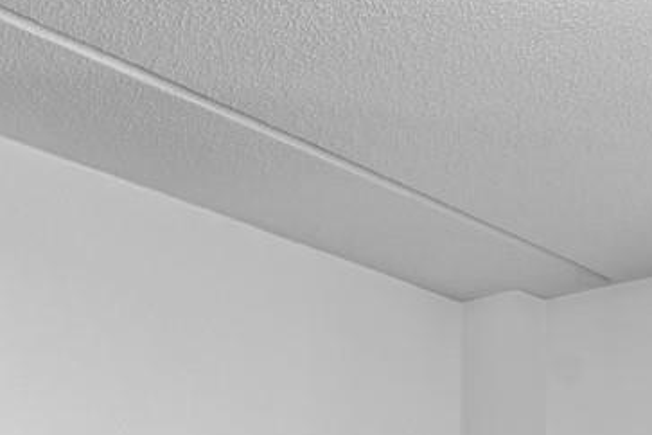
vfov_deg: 15.4
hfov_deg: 25.2
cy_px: 725
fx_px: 1431
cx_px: 115
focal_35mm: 79
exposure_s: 1
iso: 200
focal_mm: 14
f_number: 10
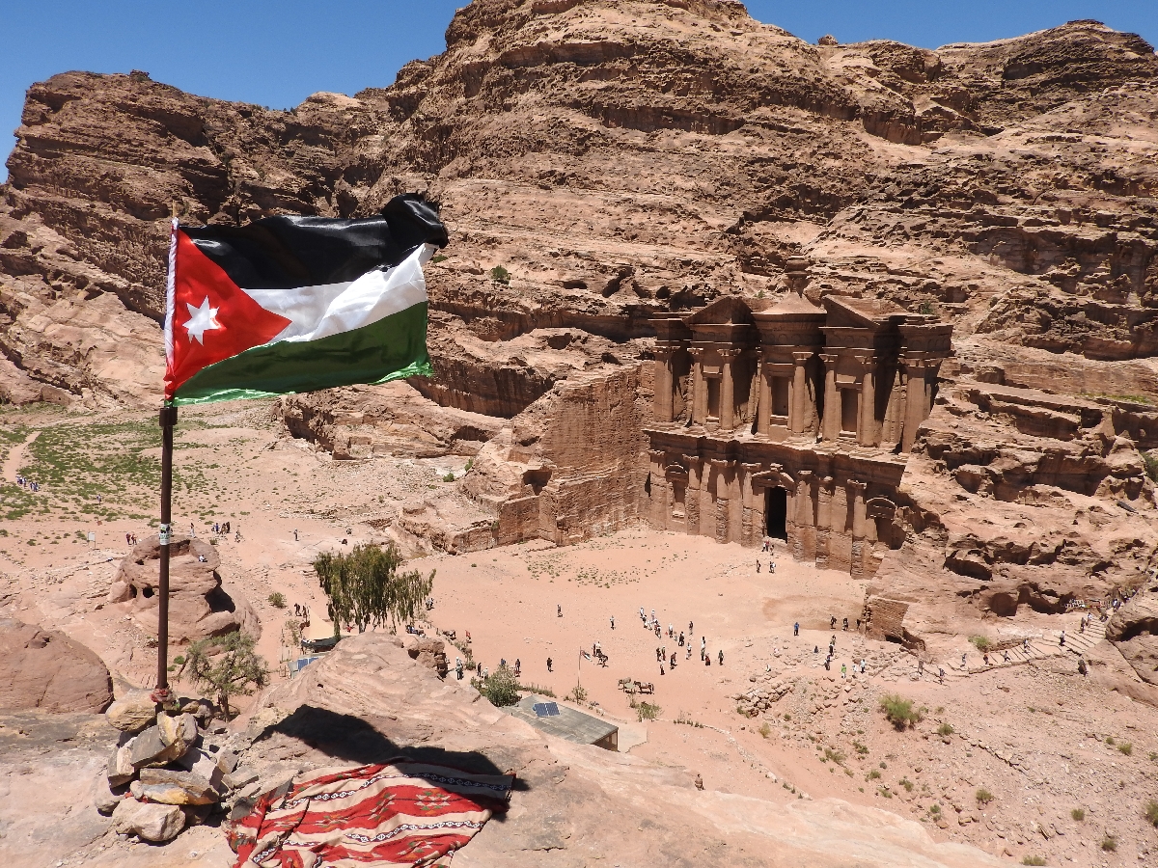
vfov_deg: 49.7
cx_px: 579
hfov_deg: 63.4
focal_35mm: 28
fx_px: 937
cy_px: 434
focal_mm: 5
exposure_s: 1/2000
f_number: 3.5
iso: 100
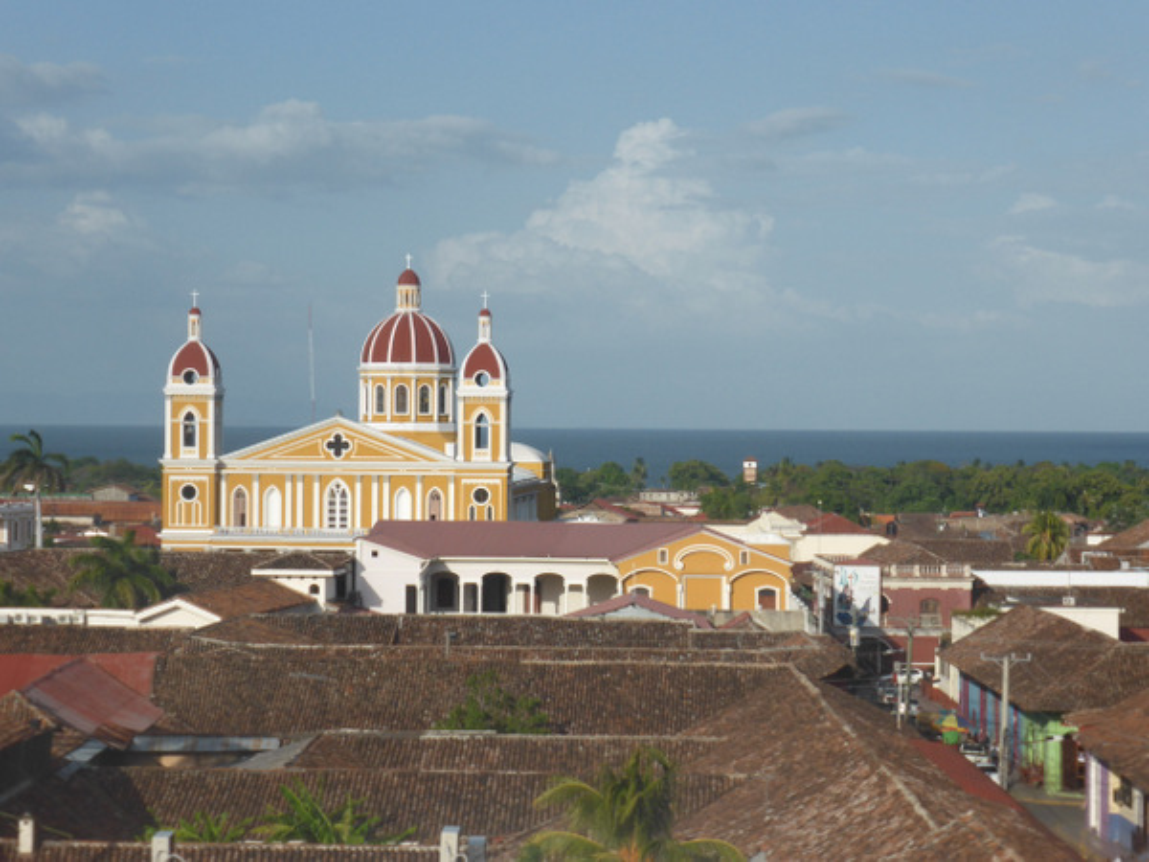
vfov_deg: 15.2
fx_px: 3220
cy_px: 431
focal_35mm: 97
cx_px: 574
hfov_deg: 20.2
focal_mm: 16.1
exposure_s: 1/1000
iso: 100
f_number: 5.2
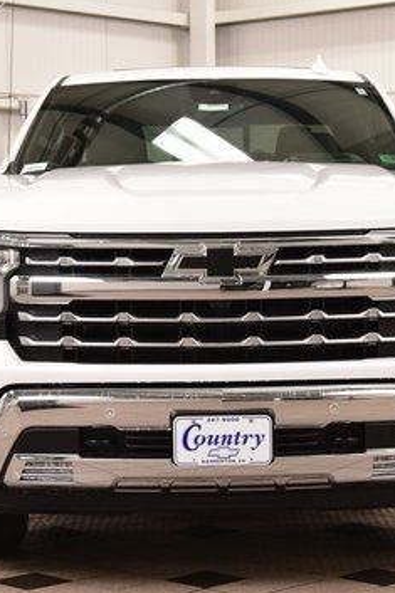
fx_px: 1614
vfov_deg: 20.8
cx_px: 219
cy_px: 268
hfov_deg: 13.9
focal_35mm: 98
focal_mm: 36
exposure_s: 1/60
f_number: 8
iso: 1250
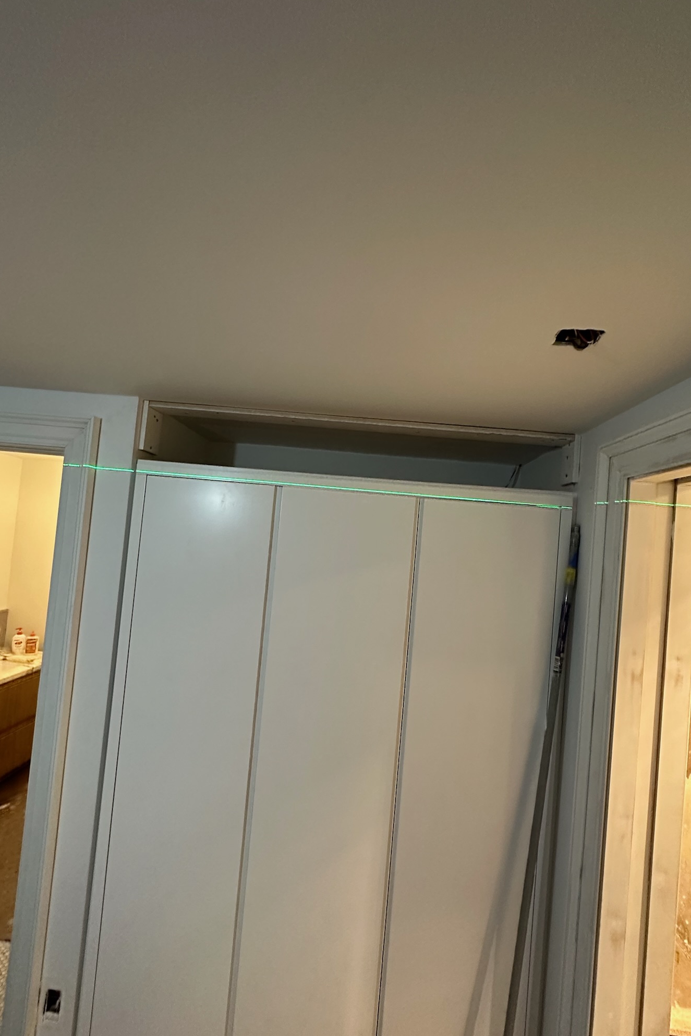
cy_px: 527
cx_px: 363
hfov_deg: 77.3
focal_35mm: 15
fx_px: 432
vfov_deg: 100.4
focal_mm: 2.22
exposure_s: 1/60
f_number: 2.2
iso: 320
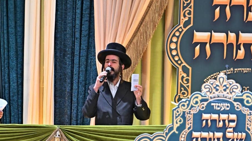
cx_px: 112
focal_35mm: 352
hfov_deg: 6.1
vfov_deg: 3.5
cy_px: 90
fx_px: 2352
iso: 800
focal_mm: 200
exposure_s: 1/250
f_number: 2.8
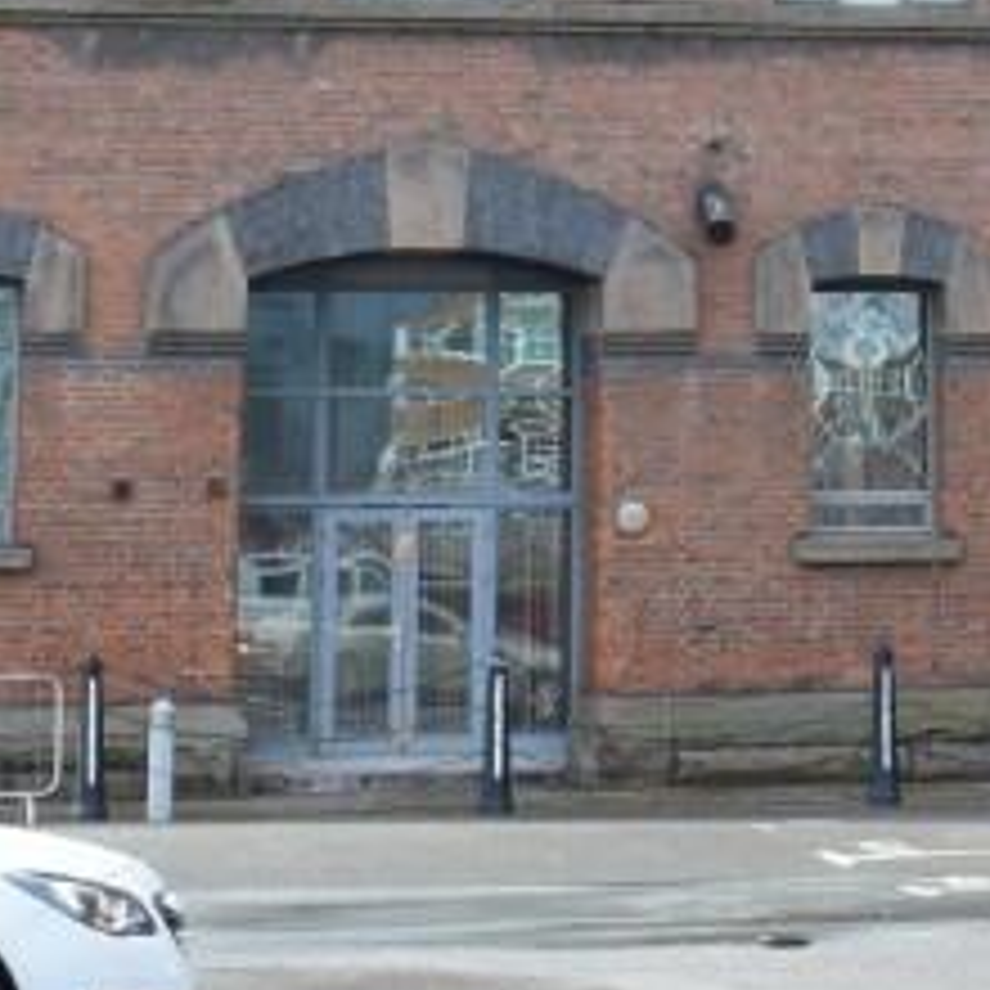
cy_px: -439
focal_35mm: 154
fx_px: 4983
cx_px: 1292
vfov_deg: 11.0
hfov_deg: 11.1
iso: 280
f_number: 8
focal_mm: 26
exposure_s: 1/250
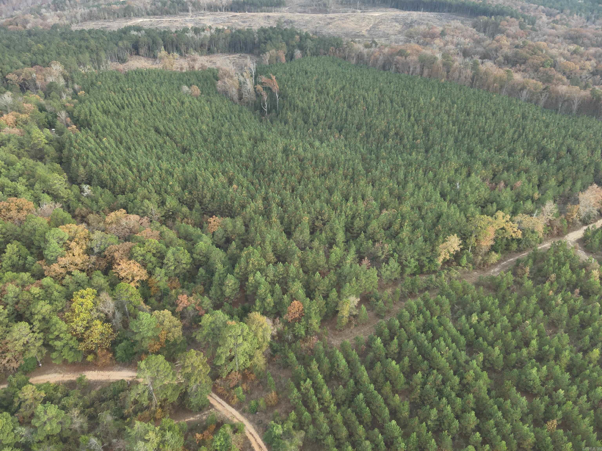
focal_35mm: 24
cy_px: 226
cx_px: 301
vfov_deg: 56.8
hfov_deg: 71.6
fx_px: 417
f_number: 2.8
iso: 100
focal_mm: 4.4
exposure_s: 1/120
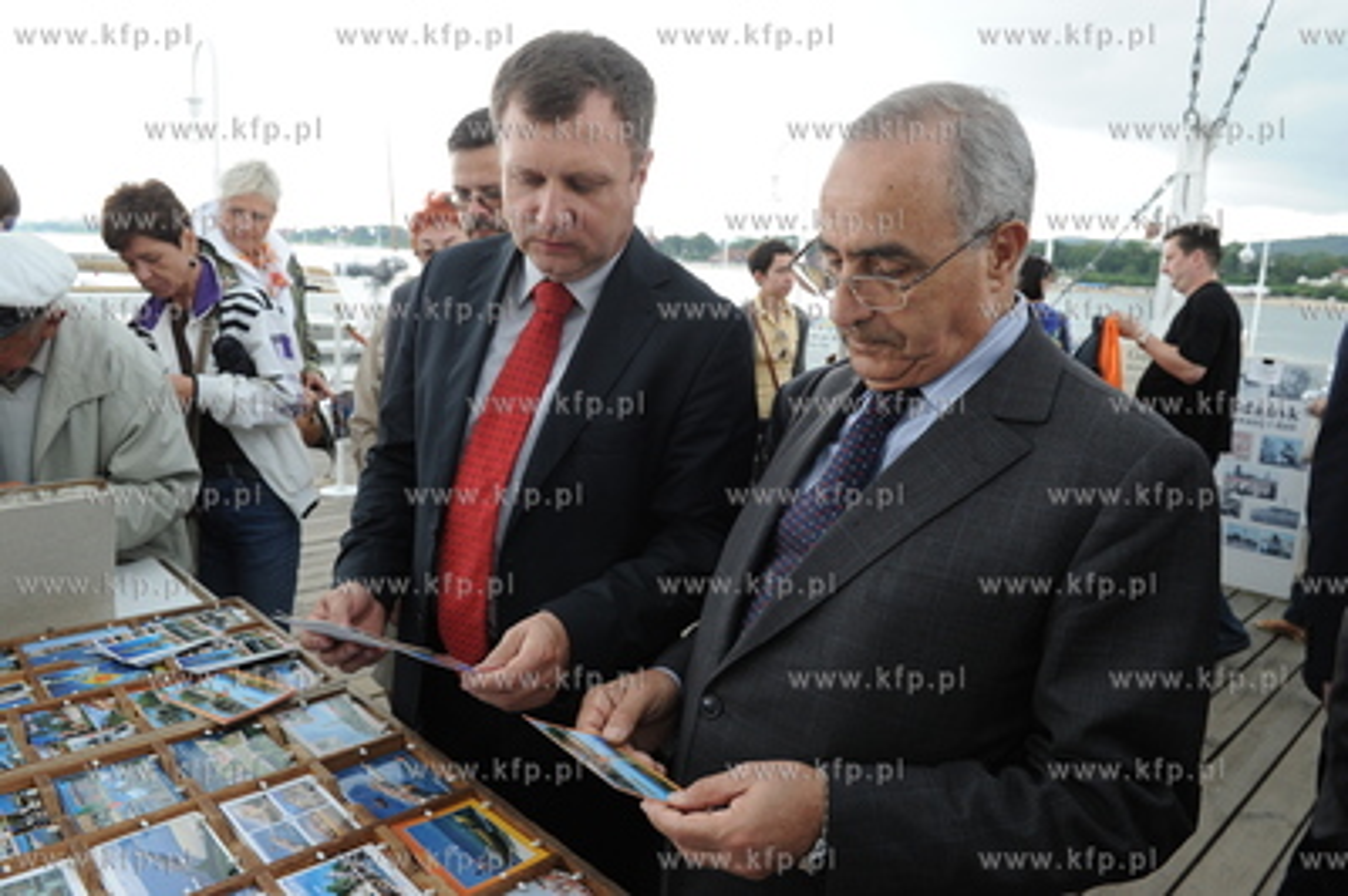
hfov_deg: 69.4
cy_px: 448
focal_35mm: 26
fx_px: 973
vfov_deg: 49.5
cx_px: 674
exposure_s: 1/250
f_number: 8
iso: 2000
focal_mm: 26
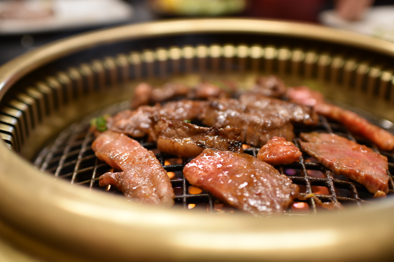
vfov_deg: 29.9
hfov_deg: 43.6
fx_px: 492
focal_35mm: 45
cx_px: 197
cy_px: 131
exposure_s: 1/20
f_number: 2
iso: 100
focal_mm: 30
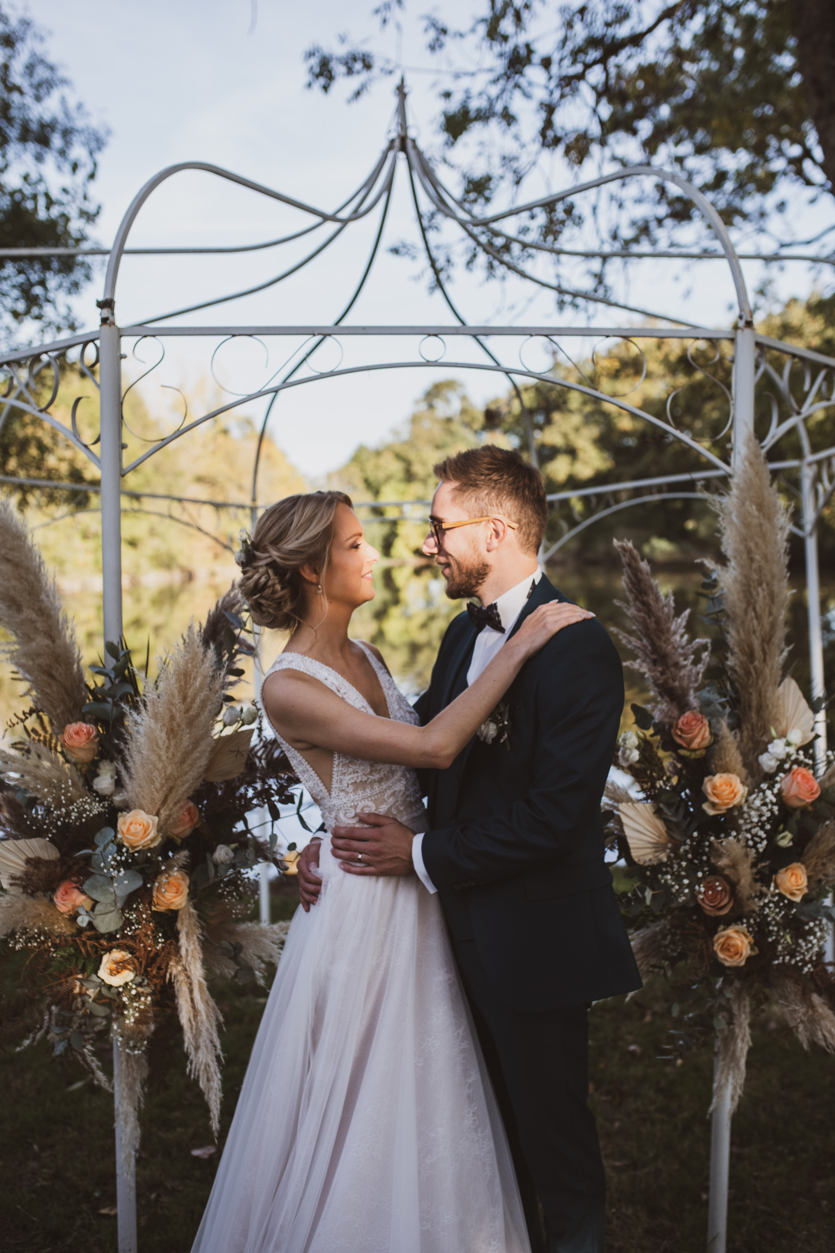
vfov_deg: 54.4
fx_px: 1218
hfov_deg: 37.9
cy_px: 626
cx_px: 418
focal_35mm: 35
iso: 250
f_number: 3.5
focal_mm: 35
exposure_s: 1/1000
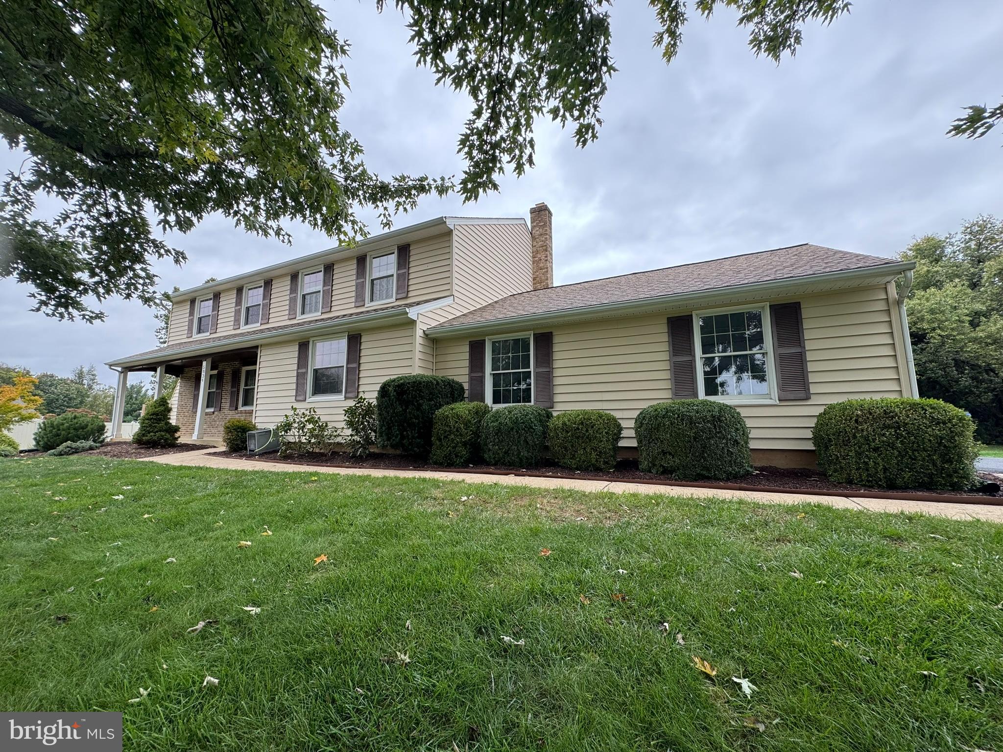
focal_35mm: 14
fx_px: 406
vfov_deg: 85.7
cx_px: 502
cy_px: 376
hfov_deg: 102.1
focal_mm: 2.22
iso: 40
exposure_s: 1/171
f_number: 2.2
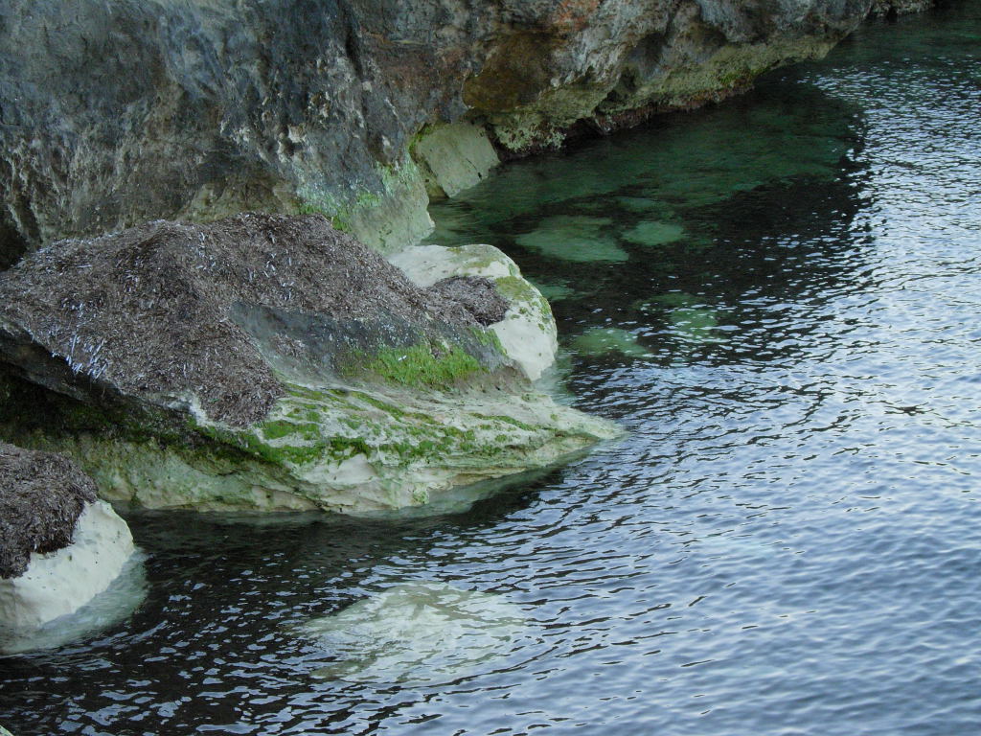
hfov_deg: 19.1
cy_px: 368
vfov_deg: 14.4
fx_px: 2919
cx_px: 490
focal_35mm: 103
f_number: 7.3
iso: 200
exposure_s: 1/152
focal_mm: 21.5
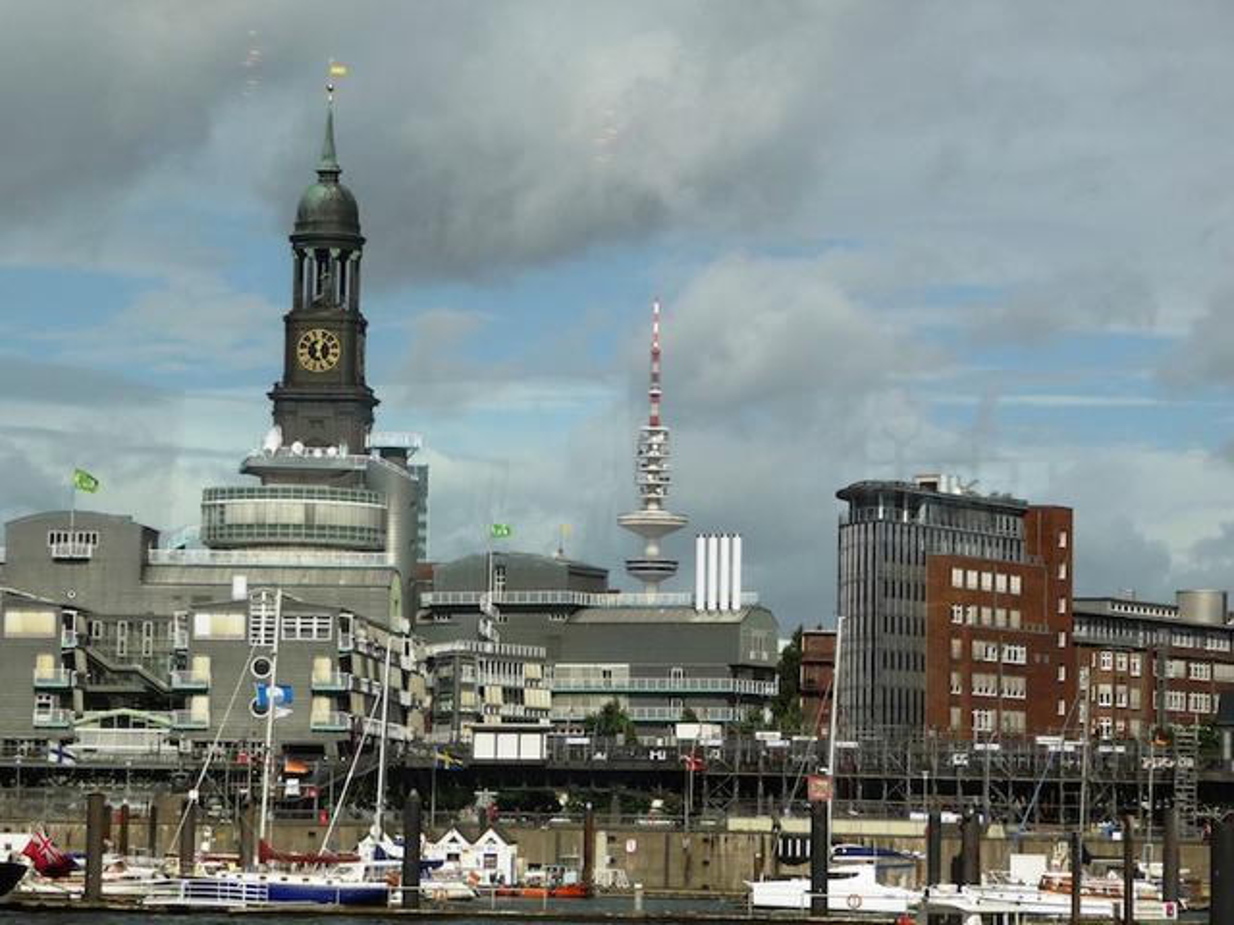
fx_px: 4563
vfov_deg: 11.6
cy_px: 462
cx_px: 617
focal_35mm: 128
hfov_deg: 15.4
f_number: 4.7
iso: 100
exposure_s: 1/800
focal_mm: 21.8
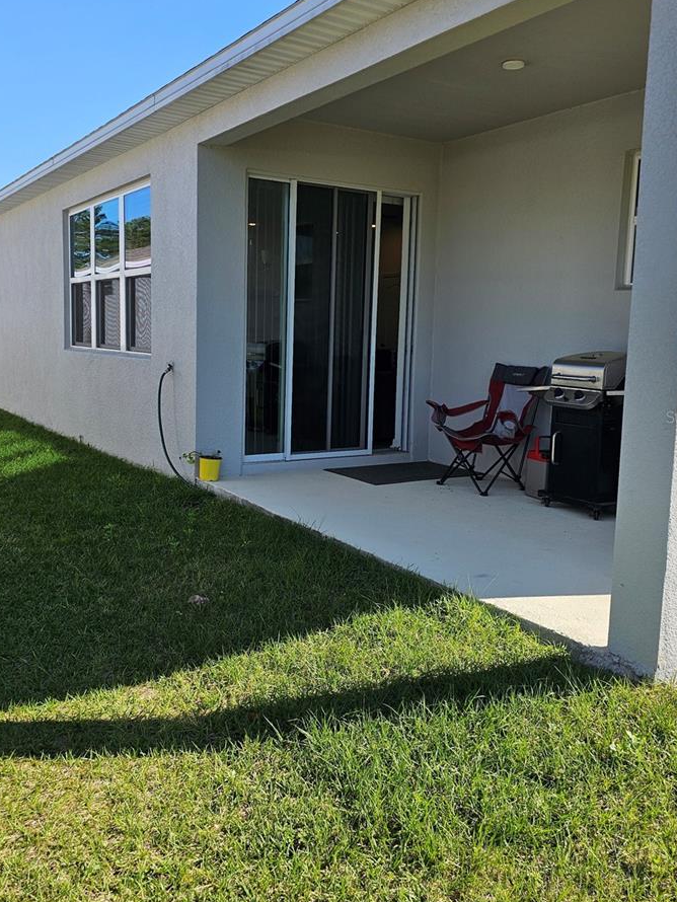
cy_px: 417
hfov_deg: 45.3
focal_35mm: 31
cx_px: 282
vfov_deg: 58.3
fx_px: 808
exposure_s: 1/566
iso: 12
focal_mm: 6.3
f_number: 1.7
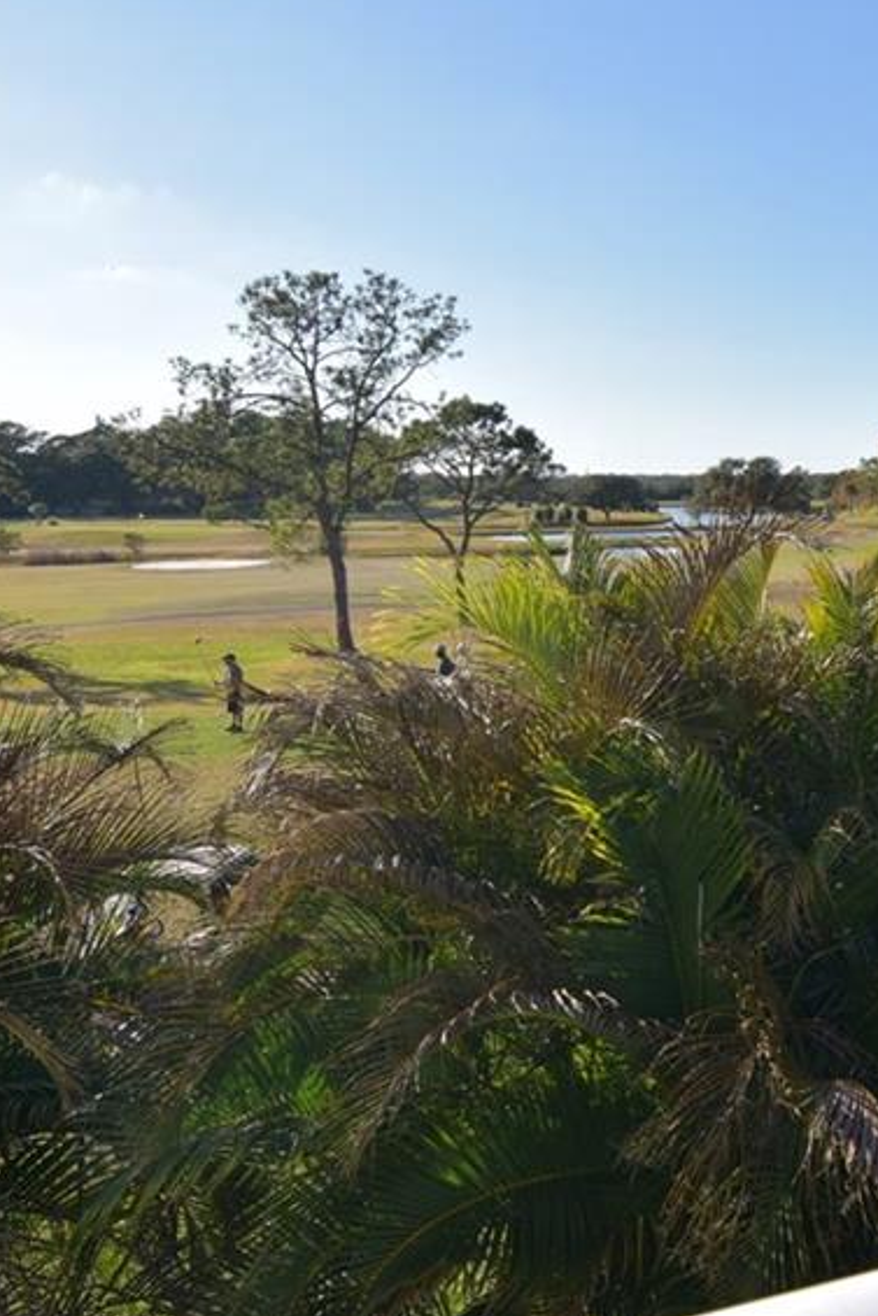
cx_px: 792
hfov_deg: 40.4
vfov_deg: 61.7
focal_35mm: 30
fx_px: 1093
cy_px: 543
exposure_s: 1/200
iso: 100
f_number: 9
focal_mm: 11
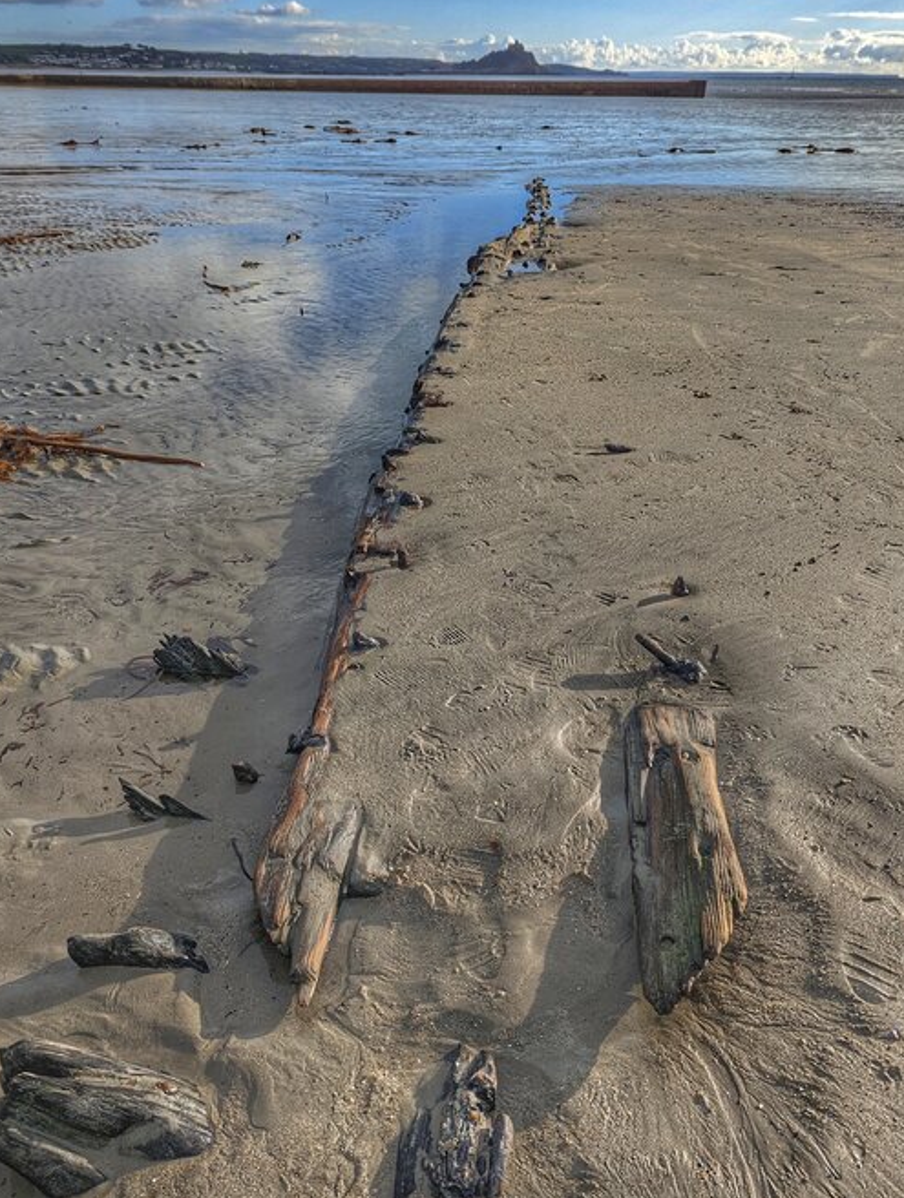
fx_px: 902
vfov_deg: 67.2
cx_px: 447
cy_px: 600
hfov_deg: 53.2
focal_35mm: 26
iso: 46
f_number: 1.85
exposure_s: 1/1618
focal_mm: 6.81
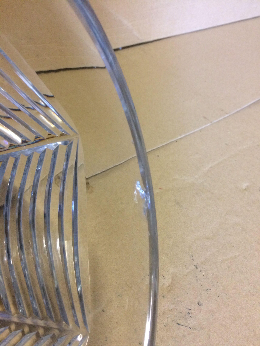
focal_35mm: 29
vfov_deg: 61.7
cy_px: 173
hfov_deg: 48.2
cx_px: 130
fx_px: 290
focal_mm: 4.15
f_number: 2.2
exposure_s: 1/20
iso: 320
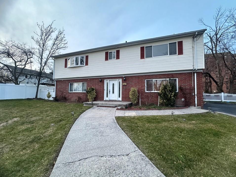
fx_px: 102
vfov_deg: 81.7
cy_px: 90
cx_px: 122
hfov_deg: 98.1
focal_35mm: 15
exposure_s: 1/99
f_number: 2.2
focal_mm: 2.22
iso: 250
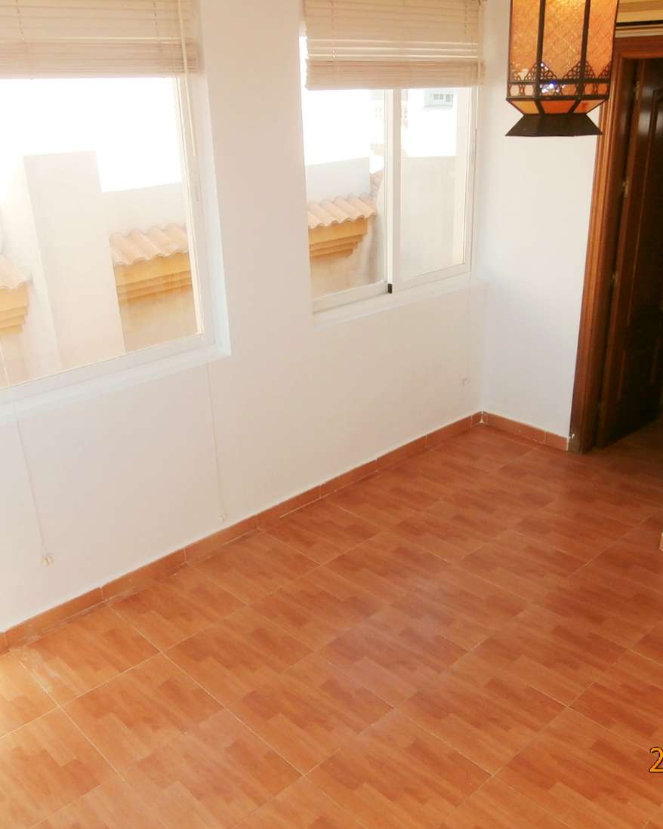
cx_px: 325
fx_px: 785
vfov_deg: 55.7
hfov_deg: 45.8
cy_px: 424
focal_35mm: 32
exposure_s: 1/400
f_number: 3
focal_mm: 4.2
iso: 100
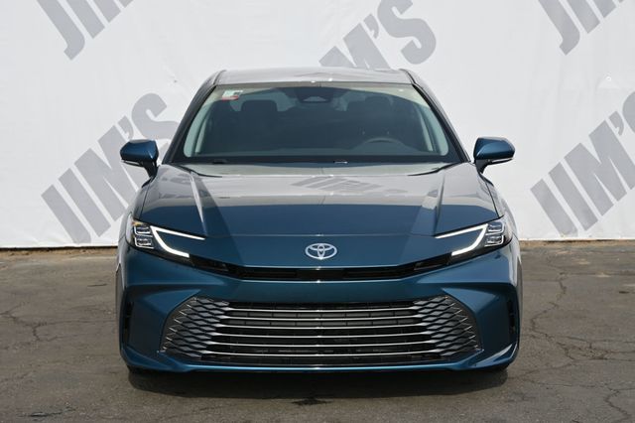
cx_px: 318
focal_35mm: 70
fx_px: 1243
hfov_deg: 28.7
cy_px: 212
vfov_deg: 19.3
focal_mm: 47
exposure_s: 1/250
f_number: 6
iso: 110
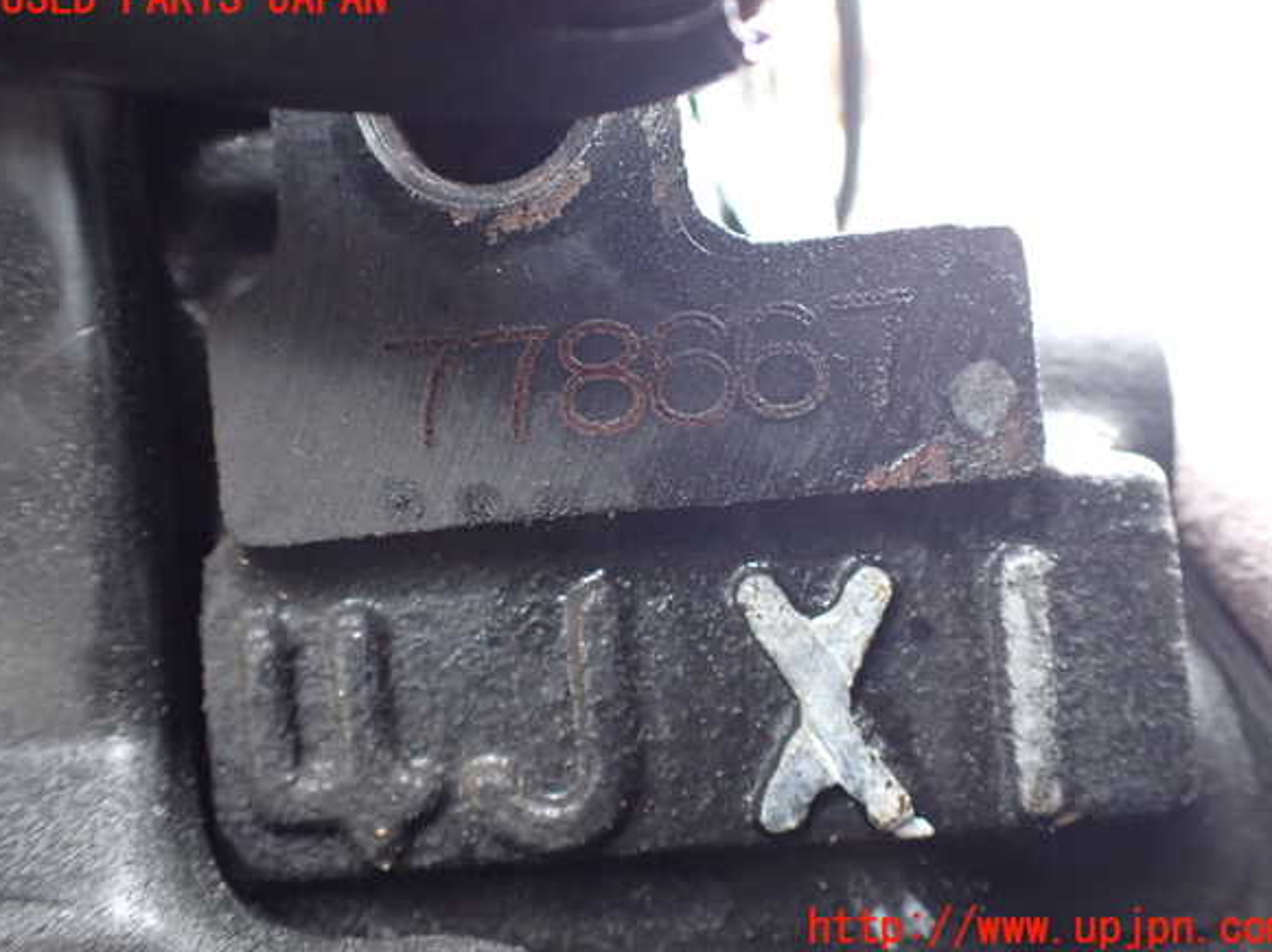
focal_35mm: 31
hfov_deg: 58.4
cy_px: 464
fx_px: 1138
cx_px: 646
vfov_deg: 45.4
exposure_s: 1/40
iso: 800
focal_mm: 5.4
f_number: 2.3
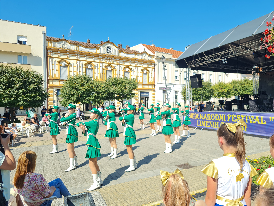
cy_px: 103
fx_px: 206
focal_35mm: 26
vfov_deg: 53.1
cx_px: 137
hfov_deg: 67.3
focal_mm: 5.4
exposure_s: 1/1596
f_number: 1.8
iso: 50
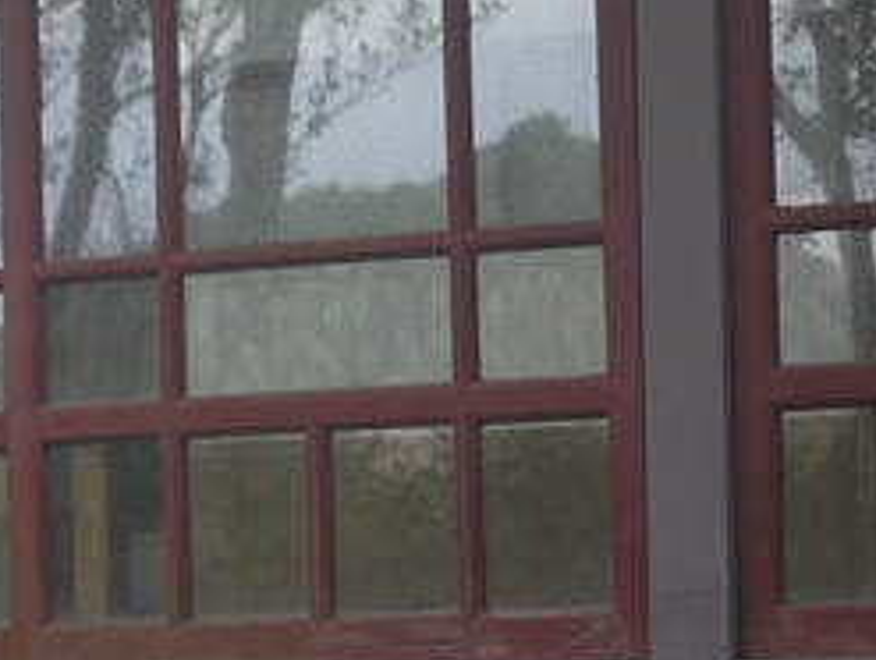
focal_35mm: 194
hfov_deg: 9.7
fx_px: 4917
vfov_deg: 7.7
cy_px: 564
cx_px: -677
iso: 160
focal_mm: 20
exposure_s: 1/320
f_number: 1.7
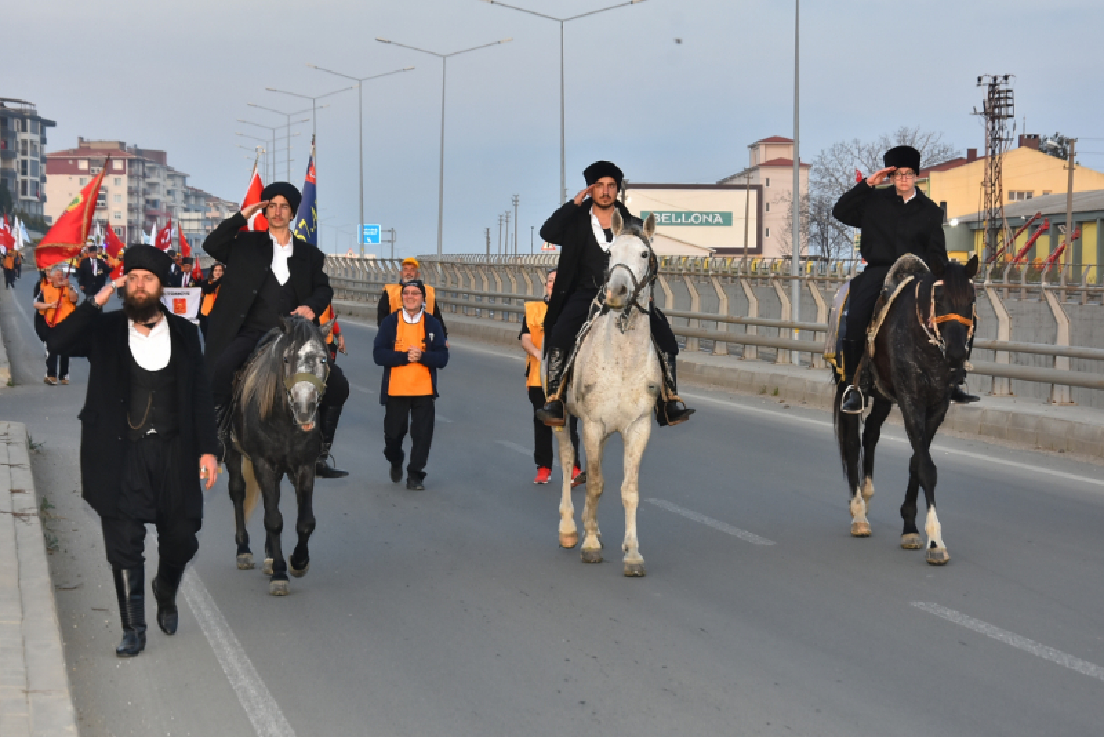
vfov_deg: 15.7
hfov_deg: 23.4
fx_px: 2669
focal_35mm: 87
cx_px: 552
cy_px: 368
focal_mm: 58
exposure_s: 1/60
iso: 500
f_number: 8
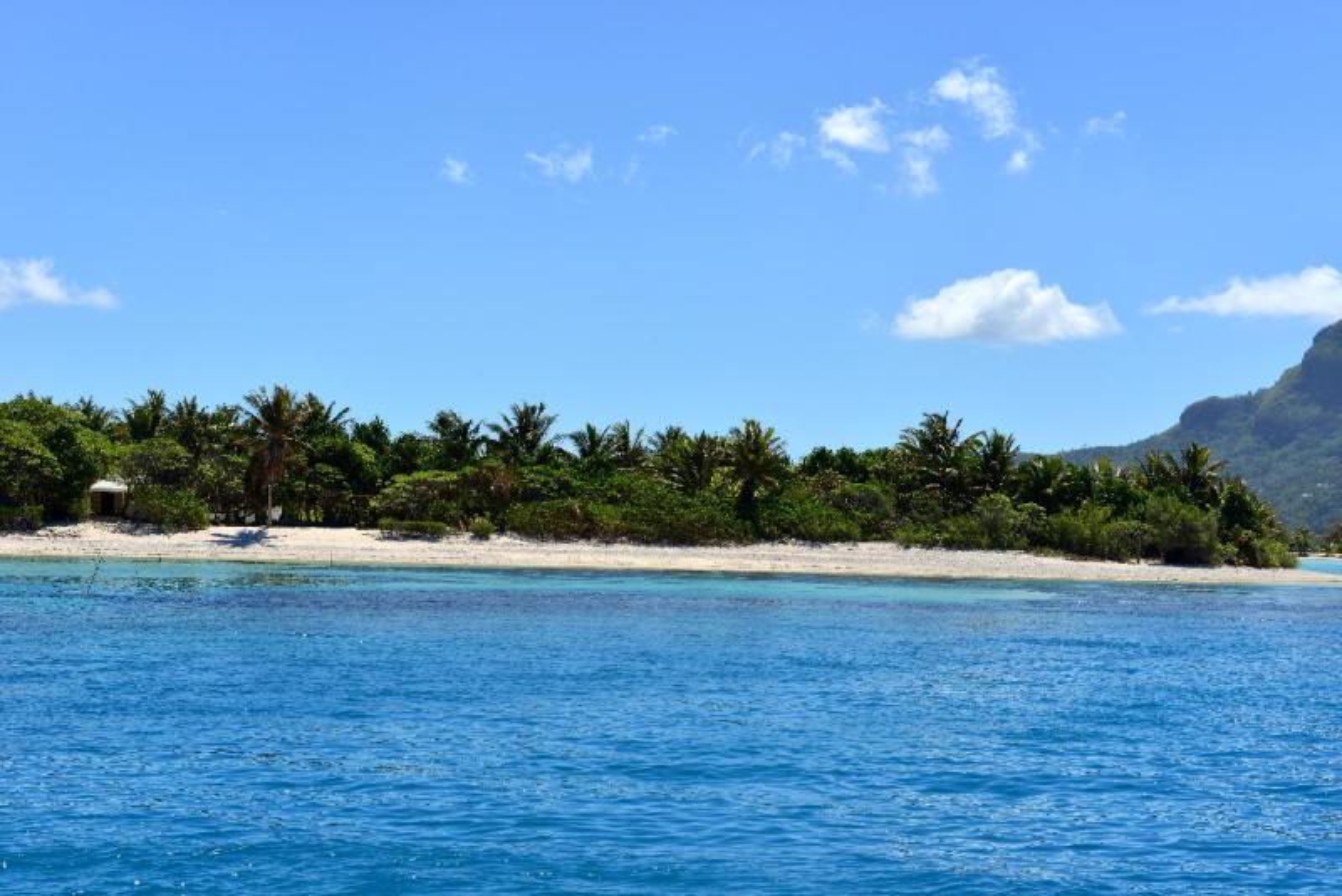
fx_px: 2610
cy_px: 448
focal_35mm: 70
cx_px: 671
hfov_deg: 28.8
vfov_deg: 19.5
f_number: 13
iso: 200
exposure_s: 1/640
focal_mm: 70
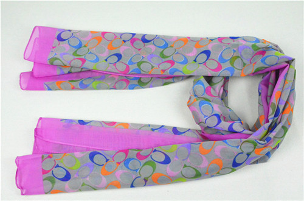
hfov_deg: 41.2
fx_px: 404
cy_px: 100
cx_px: 152
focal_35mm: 48
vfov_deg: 27.9
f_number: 11
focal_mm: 32
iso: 6400
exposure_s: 1/500
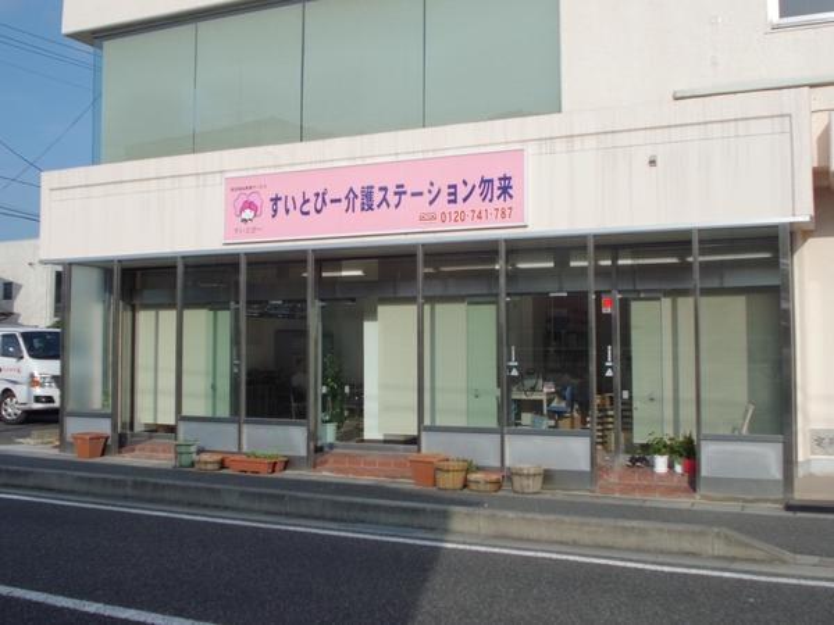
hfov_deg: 49.0
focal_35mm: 38
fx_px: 916
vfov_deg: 37.7
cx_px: 417
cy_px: 312
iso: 64
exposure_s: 1/100
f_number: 9.8
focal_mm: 6.9
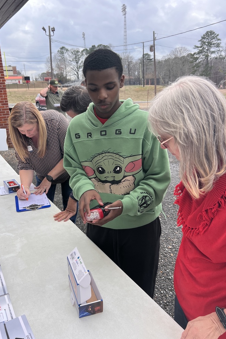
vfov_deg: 65.5
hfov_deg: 46.3
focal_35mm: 28
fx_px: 264
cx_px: 101
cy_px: 169
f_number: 1.5
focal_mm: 5.7
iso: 50
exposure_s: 1/1361
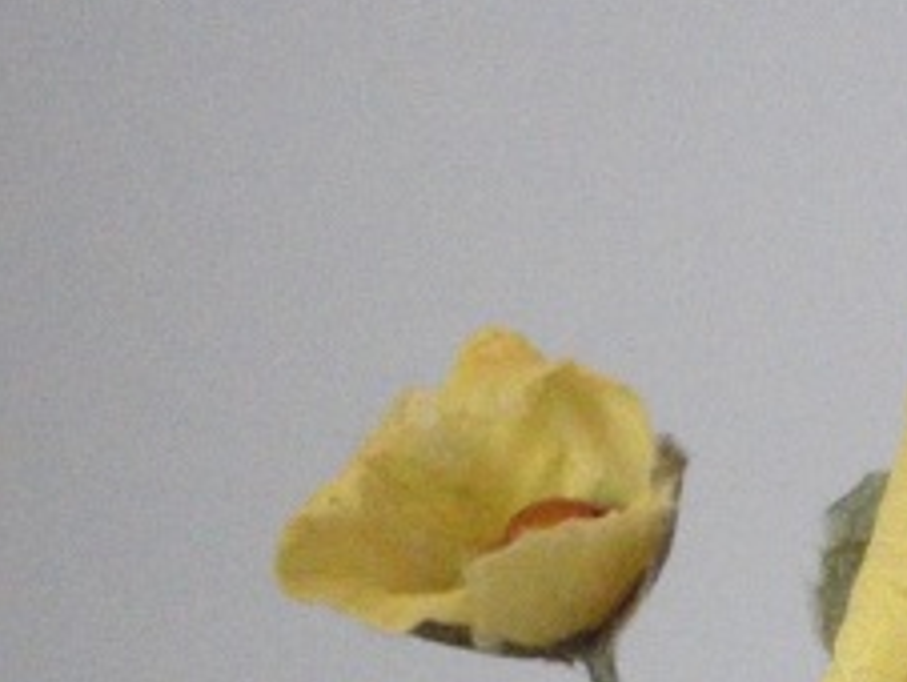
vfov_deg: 6.5
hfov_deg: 8.6
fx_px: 6007
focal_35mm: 229
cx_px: 831
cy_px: 702
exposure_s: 1/125
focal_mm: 18.9
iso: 800
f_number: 5.3
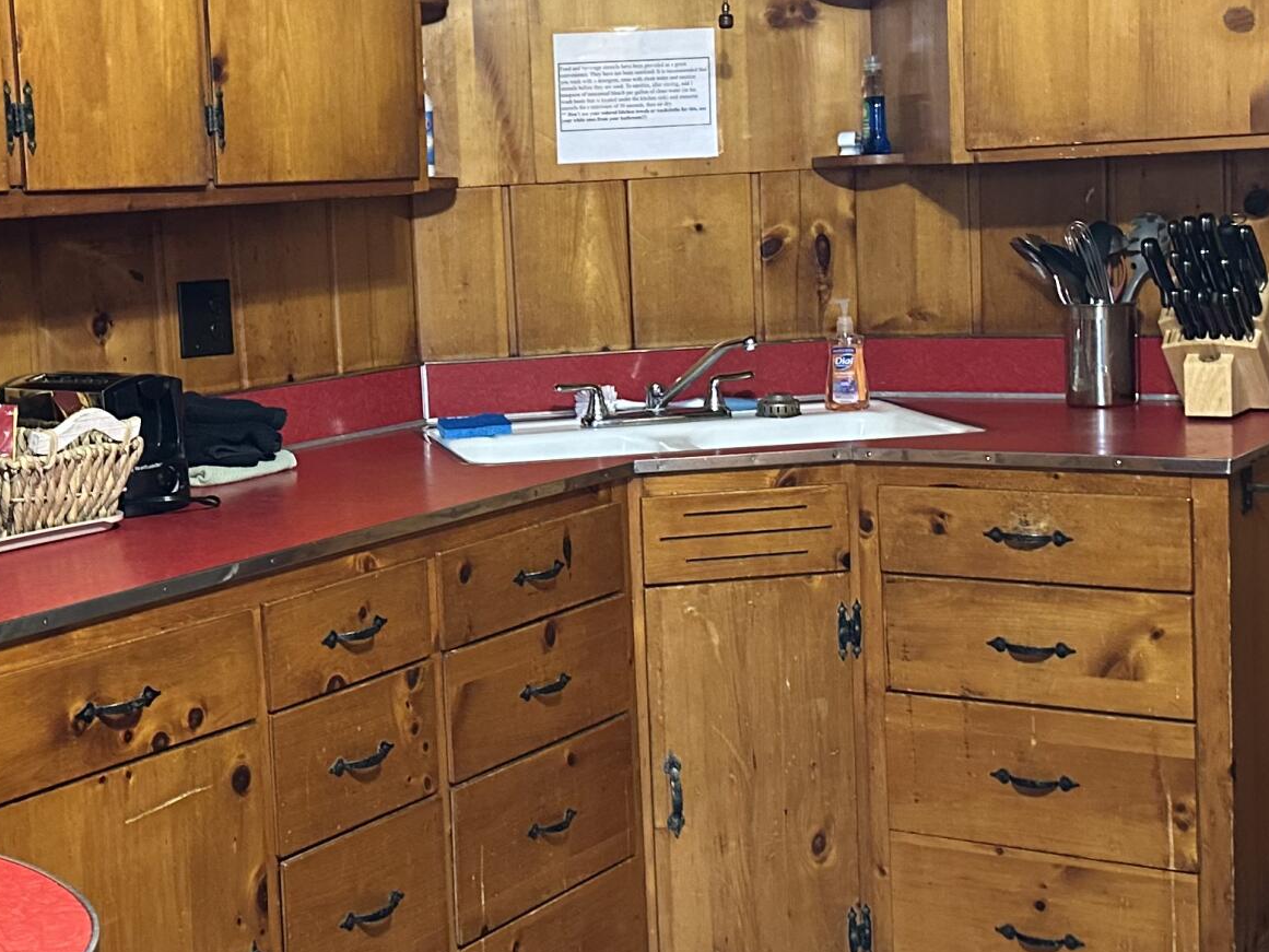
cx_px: 471
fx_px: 2273
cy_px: 422
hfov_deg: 31.1
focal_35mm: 62
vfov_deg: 23.6
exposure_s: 1/40
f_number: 1.78
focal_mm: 6.86
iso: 640
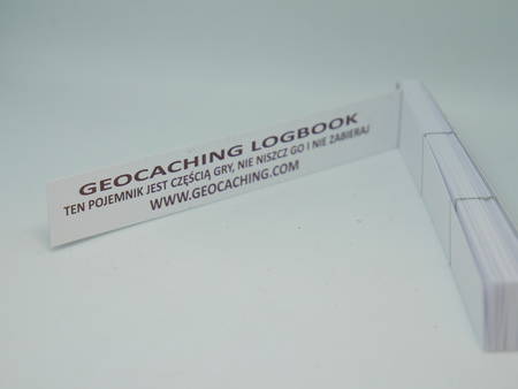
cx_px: 259
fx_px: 1557
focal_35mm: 104
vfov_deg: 14.2
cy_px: 194
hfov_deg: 18.9
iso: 400
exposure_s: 1/125
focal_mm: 52
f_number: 5.6
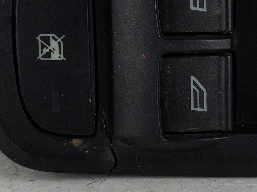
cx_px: 221
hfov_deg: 19.7
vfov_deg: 15.1
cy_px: 101
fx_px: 727
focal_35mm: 98
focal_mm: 4.38
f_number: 1.73
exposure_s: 1/109
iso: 57
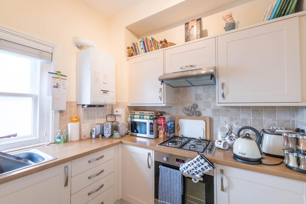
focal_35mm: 14
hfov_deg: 104.2
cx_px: 153
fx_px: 119
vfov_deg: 81.2
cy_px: 102
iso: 800
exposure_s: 1/100
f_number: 10
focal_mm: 14
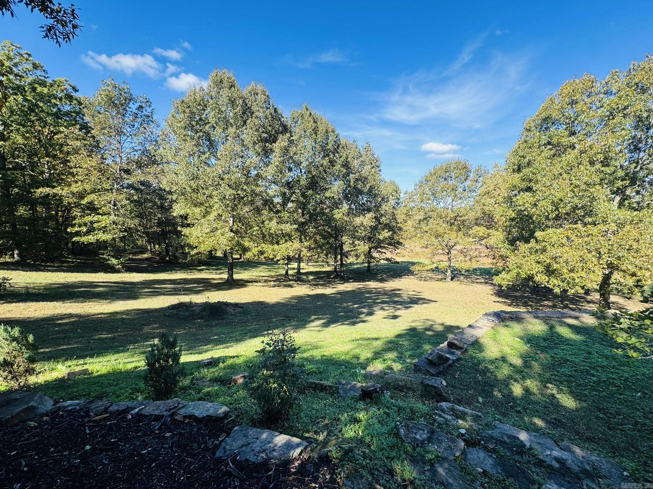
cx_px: 326
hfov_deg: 102.1
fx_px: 264
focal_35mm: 14
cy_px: 244
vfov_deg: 85.7
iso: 40
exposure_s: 1/587
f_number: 2.2
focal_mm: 2.22
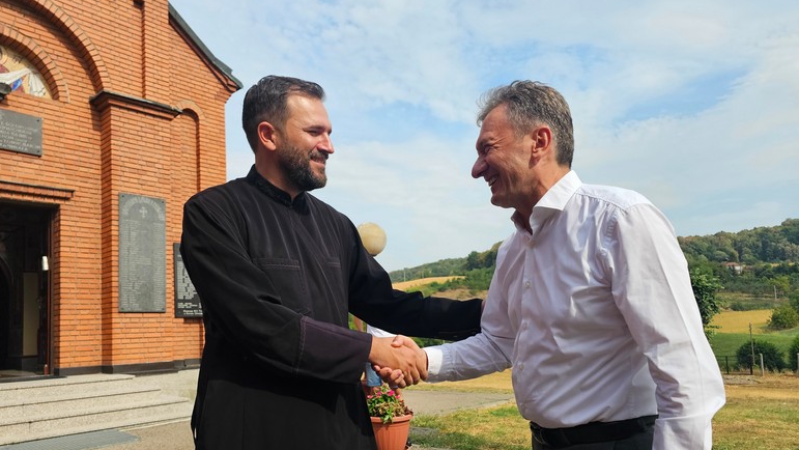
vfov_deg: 44.0
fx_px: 551
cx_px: 407
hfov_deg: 71.9
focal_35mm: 26
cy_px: 282
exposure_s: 1/1078
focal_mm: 6.3
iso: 20
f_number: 1.7
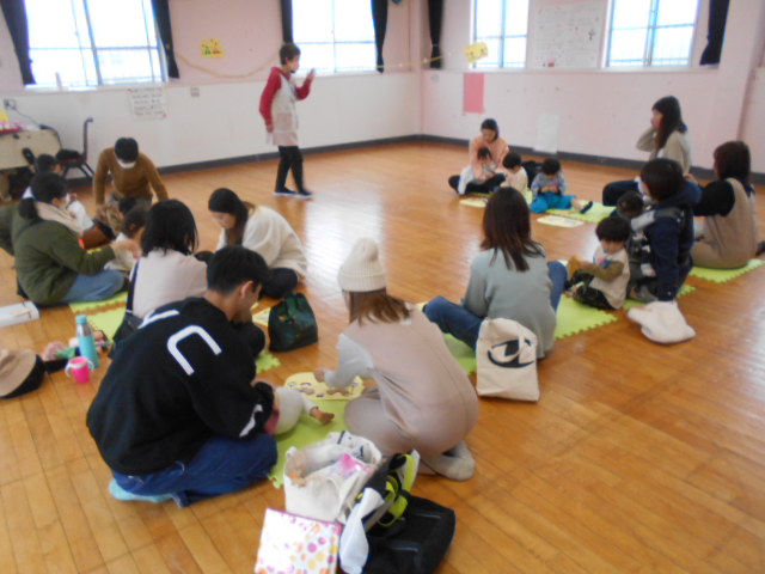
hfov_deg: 67.3
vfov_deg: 53.1
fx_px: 575
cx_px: 382
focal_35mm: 26
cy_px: 287
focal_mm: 4.6
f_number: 3.2
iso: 280
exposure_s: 1/30
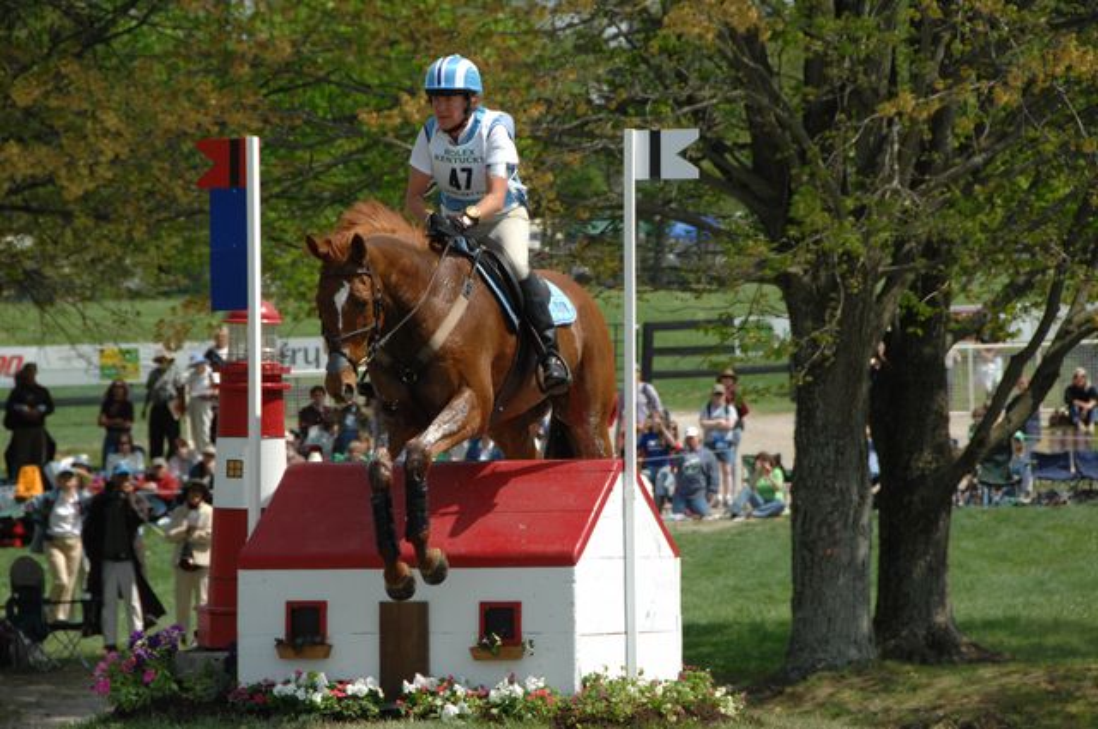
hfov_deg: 9.2
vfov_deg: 6.1
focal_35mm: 225
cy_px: 364
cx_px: 549
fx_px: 6854
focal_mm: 150
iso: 500
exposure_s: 1/1000
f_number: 7.1
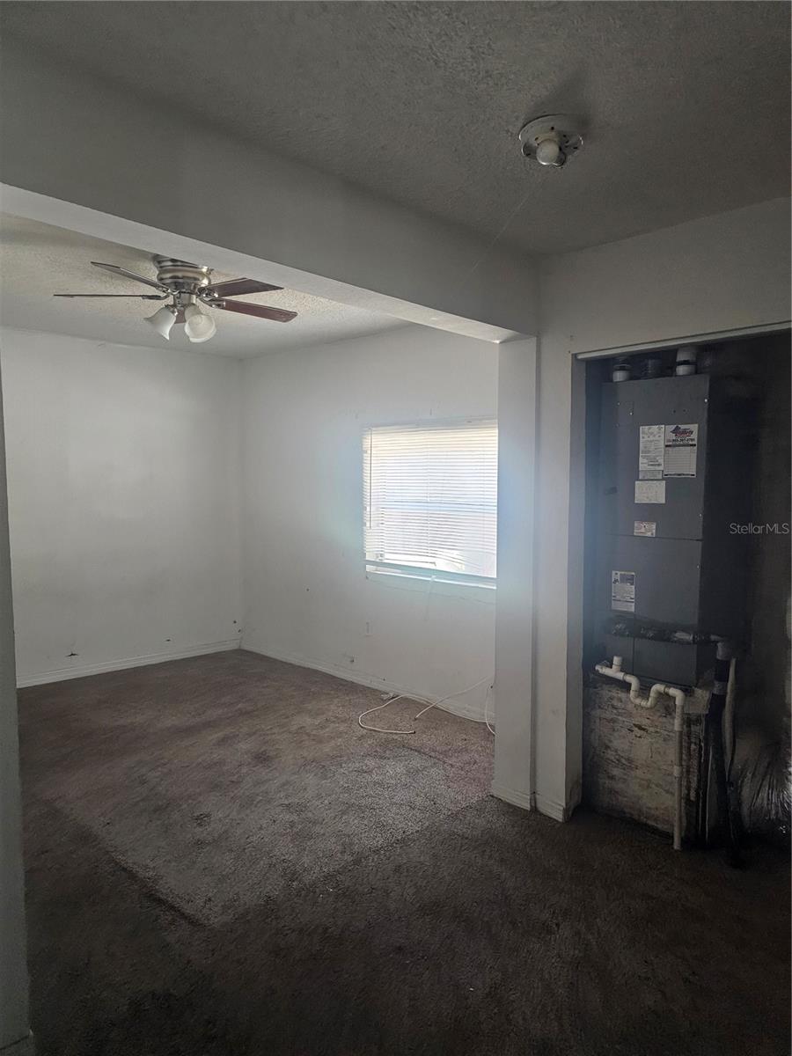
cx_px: 396
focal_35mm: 23
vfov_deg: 73.9
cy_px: 528
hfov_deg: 58.9
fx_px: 702
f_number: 1.7
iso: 1000
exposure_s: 1/120
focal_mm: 6.3
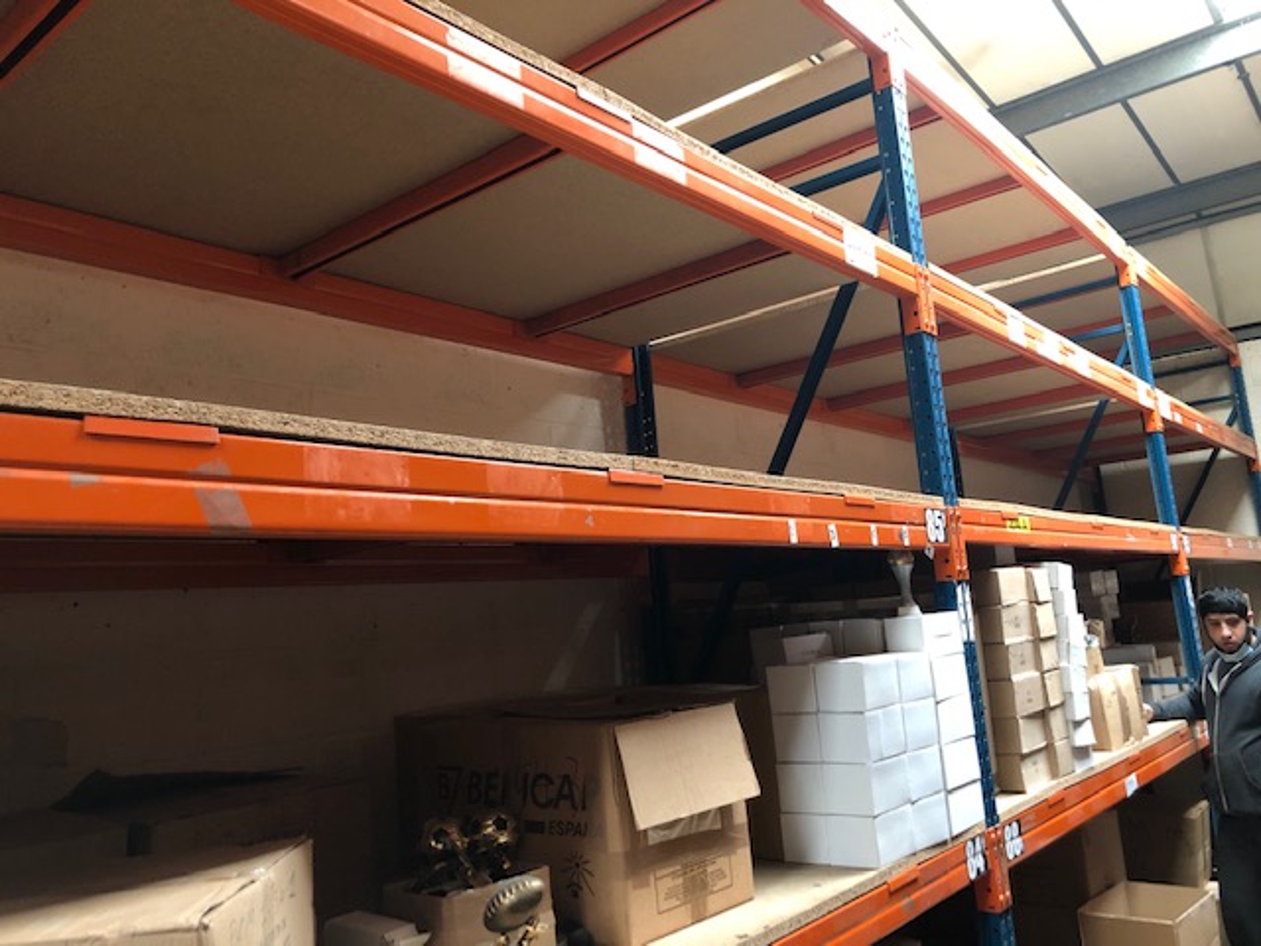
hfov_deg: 63.4
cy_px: 473
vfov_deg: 49.7
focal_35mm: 28
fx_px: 1020
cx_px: 630
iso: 80
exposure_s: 1/15
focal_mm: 3.99
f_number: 1.8
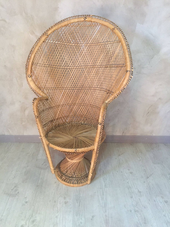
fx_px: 190
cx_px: 85
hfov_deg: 48.2
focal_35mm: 29
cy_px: 114
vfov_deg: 61.7
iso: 250
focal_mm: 4.15
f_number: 2.2
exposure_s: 1/20
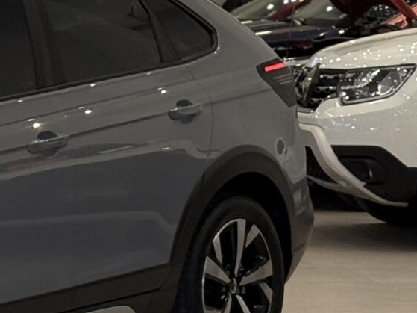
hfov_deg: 8.7
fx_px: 2650
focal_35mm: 220
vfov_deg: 6.7
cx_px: -264
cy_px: 219
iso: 200
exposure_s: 1/120
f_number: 1.78
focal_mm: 6.76
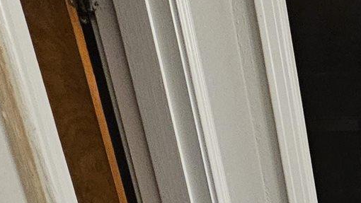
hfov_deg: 24.8
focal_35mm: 64
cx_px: 549
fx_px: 613
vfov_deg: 14.0
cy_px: 470
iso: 500
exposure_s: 1/30
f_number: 2.2
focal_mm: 2.2
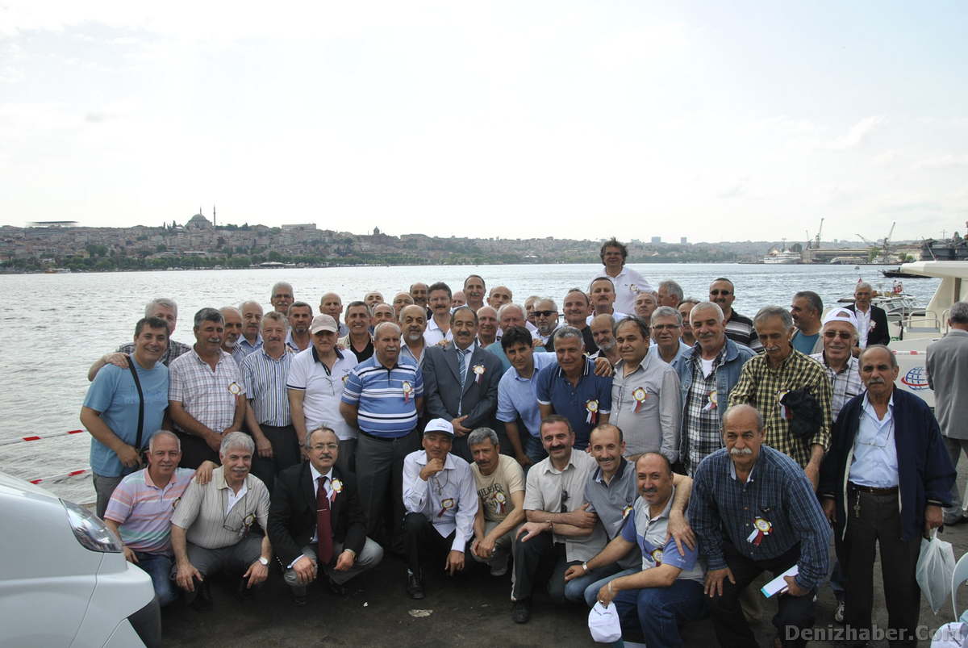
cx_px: 484
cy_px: 324
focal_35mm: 27
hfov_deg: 67.3
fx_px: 727
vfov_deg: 48.0
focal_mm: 18
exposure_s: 1/200
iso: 100
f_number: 7.1
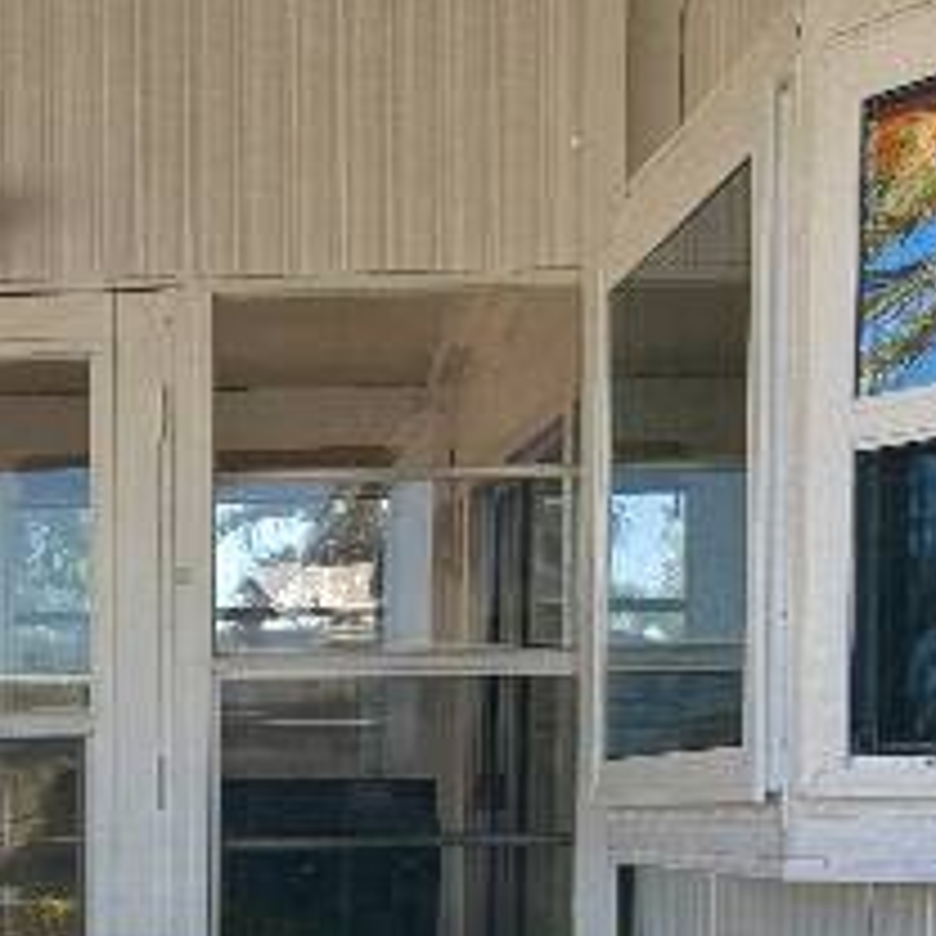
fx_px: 2876
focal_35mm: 94
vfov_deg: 17.9
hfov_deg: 17.4
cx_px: -252
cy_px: 983
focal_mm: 5.96
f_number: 1.6
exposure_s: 1/801
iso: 64
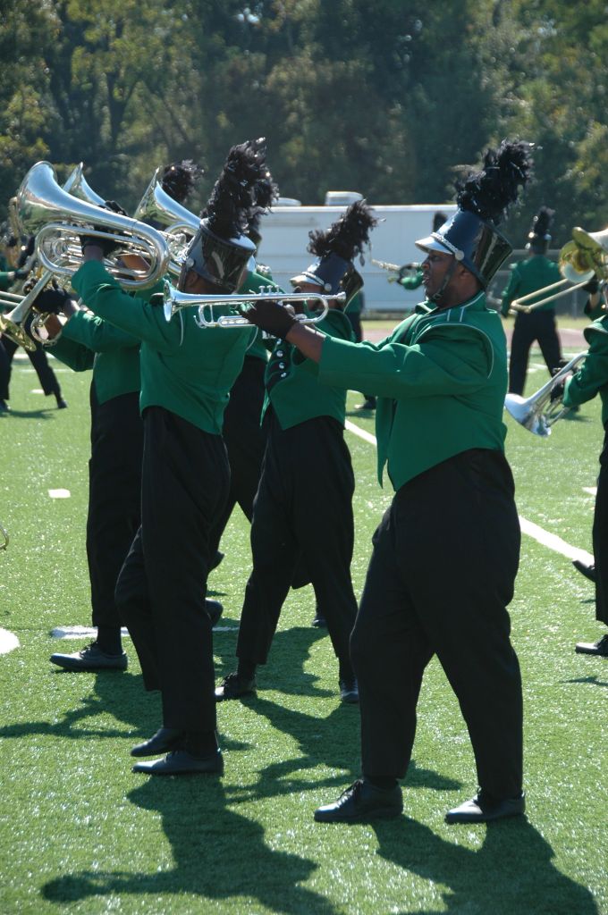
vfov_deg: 14.4
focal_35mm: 142
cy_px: 458
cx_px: 304
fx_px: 3620
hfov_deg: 9.6
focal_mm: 95
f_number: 5.3
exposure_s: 1/400
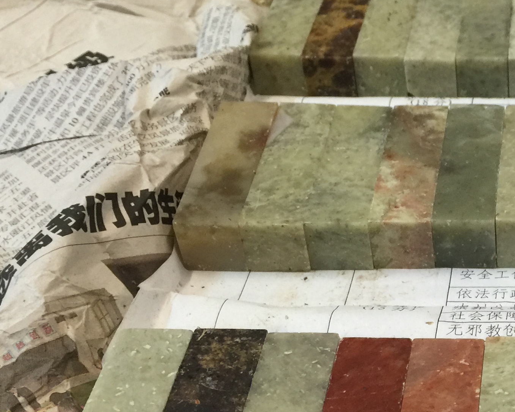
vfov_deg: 22.3
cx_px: 576
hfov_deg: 25.7
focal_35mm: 68
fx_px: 1036
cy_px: 292
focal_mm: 4.15
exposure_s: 1/17
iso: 64
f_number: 2.2
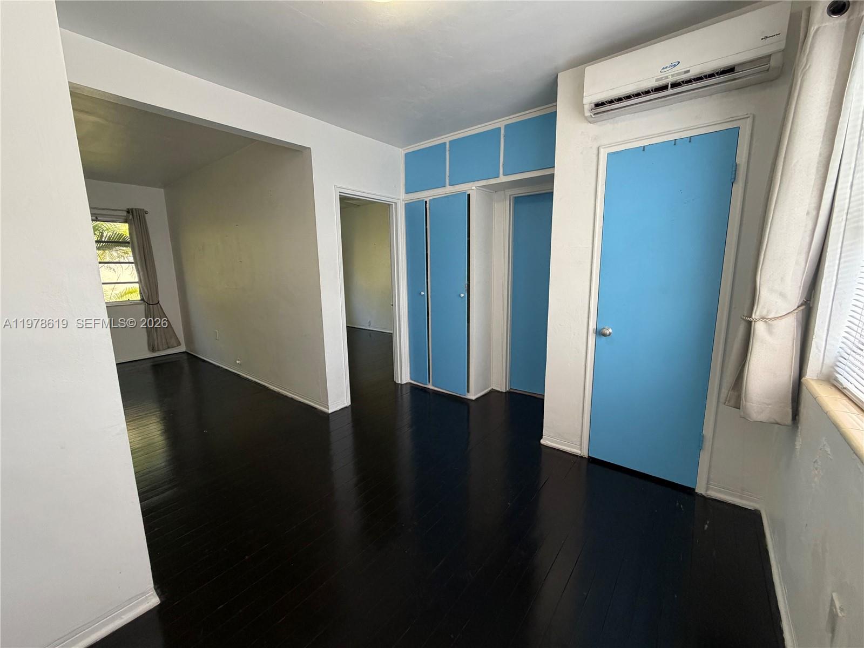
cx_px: 432
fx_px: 349
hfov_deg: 102.1
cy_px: 324
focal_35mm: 14
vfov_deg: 85.7
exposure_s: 1/120
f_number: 2.2
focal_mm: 2.22
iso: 320
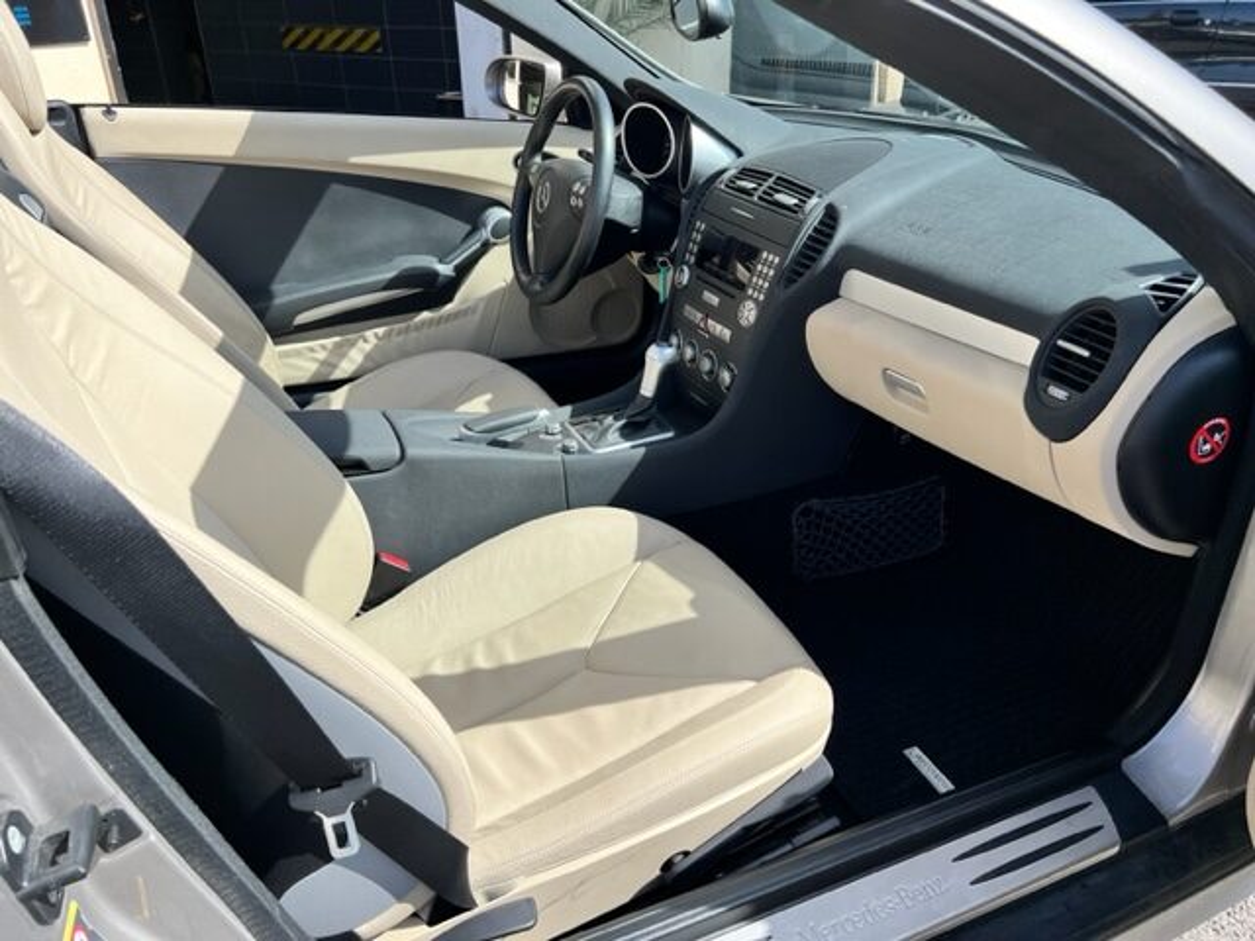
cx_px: 628
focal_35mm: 26
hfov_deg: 67.3
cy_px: 470
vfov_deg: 53.1
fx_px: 943
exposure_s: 1/1972
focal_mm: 5.7
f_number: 1.5
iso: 50
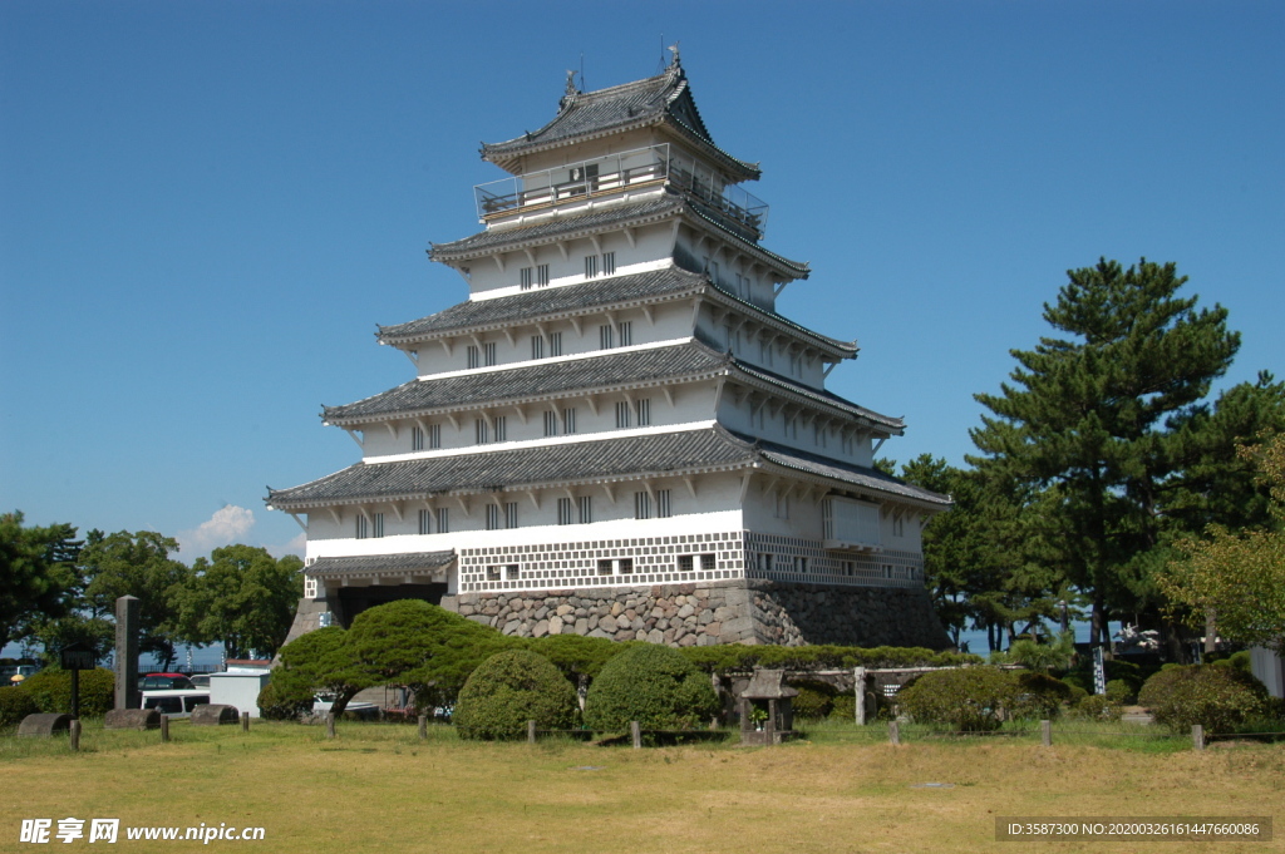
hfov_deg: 53.2
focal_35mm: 36
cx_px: 642
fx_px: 1284
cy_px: 427
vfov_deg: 36.8
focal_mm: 24
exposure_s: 1/350
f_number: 10
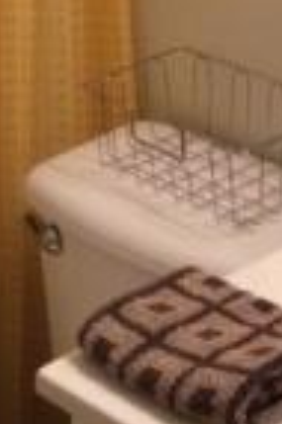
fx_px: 1237
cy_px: -130
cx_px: 451
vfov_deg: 18.1
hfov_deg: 12.3
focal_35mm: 105
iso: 100
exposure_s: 1/30
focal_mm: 4.12
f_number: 2.2
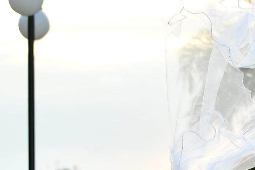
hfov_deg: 7.3
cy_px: 225
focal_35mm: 278
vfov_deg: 4.9
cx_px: 421
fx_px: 1969
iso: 200
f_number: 2.5
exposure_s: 1/320
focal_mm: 56
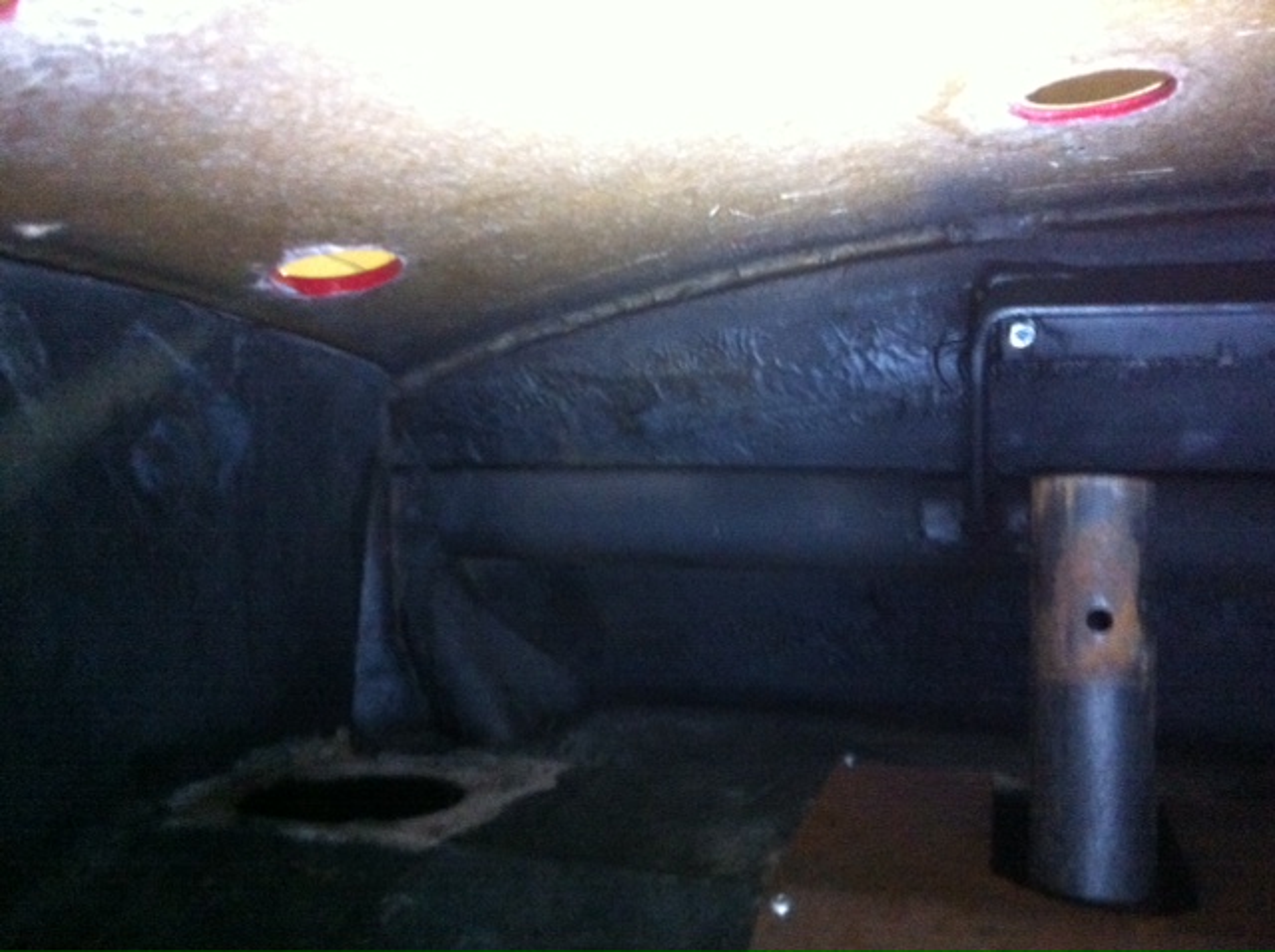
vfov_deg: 40.6
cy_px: 476
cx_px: 638
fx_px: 1287
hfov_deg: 52.7
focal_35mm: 35
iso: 1000
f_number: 2.8
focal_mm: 3.85
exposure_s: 1/17
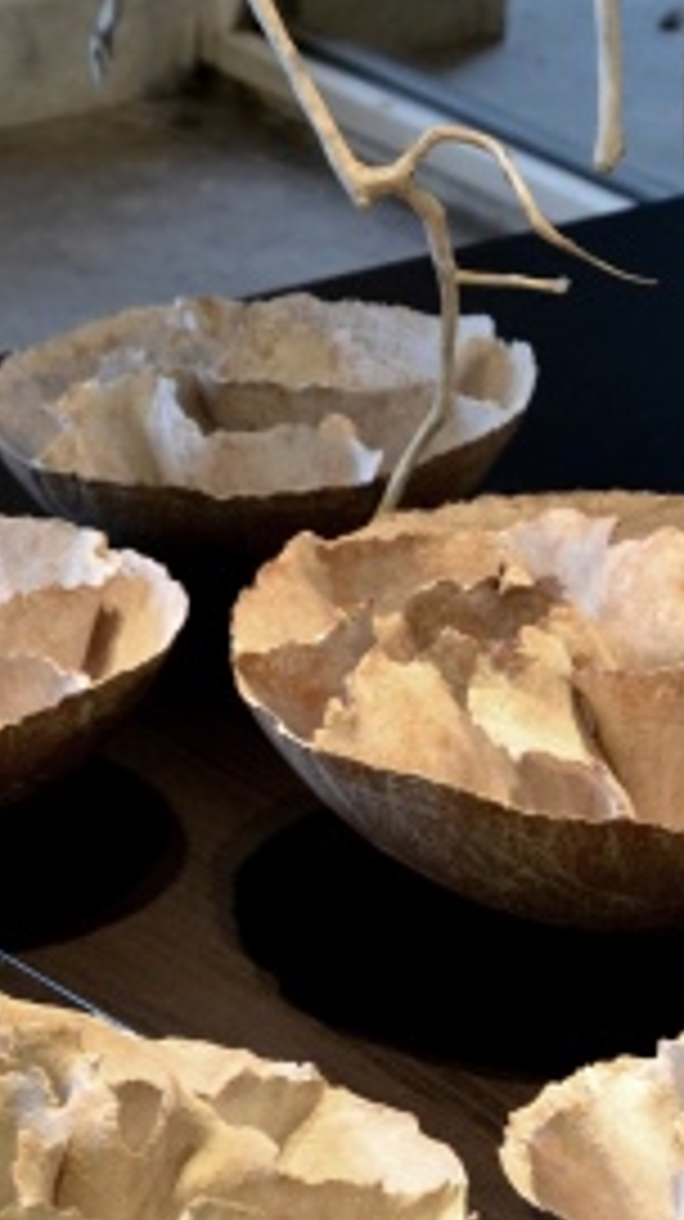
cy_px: 1080
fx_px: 7852
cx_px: 344
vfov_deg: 8.8
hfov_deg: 5.0
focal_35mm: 243
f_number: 5.3
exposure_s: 1/25
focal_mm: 70
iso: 1600
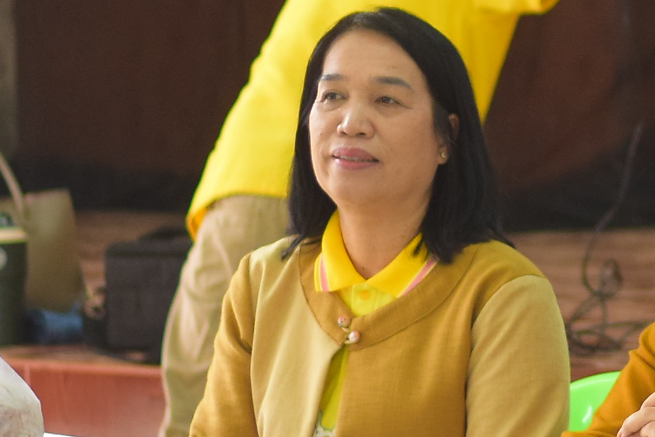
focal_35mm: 295
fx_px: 5369
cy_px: 42
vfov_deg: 4.7
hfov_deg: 6.9
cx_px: 1061
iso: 800
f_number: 1.8
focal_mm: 50
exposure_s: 1/250
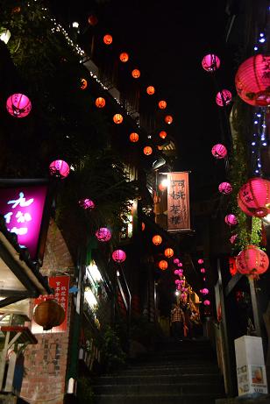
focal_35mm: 42
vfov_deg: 46.4
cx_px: 135
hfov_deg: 31.9
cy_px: 202
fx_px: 472
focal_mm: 28
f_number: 4.5
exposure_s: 1/60
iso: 3200
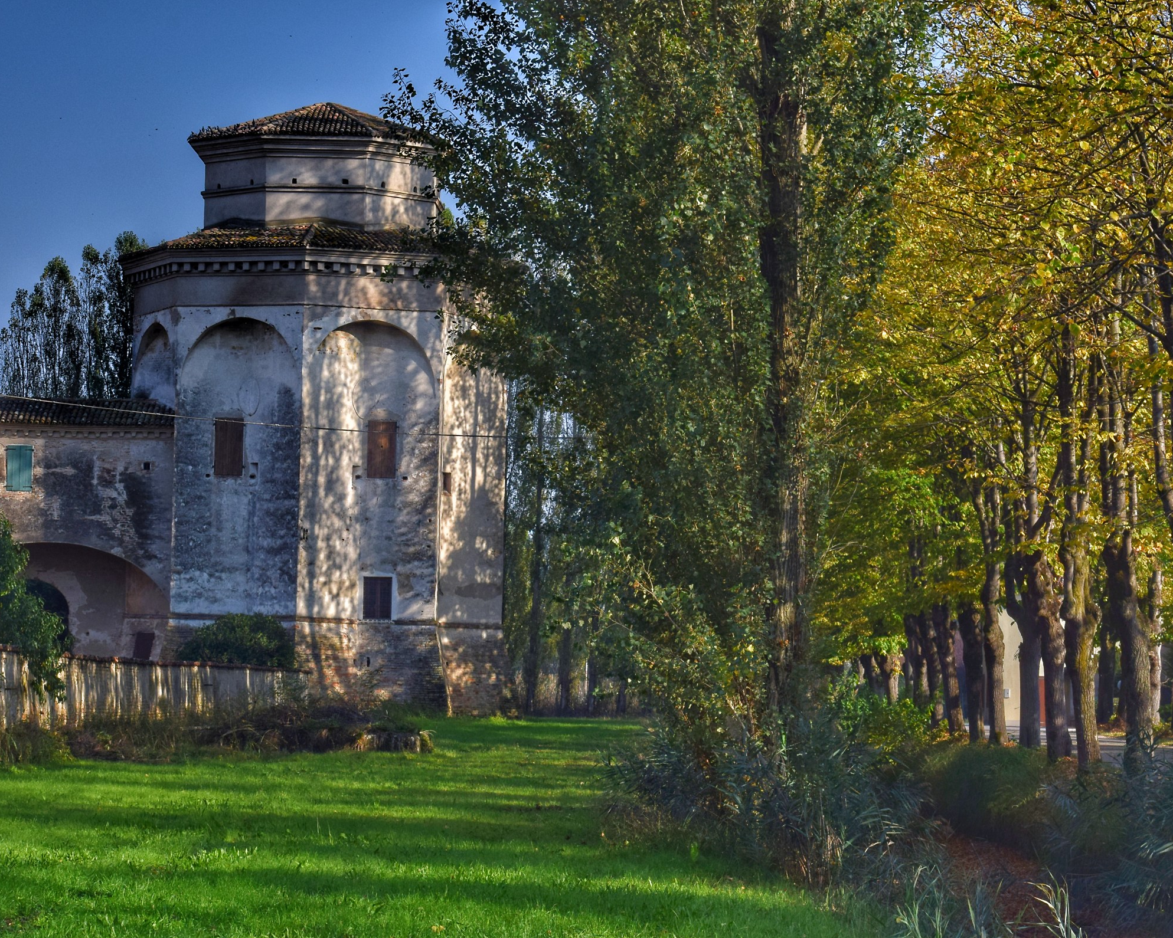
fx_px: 4132
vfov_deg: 13.0
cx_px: 664
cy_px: 470
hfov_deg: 16.2
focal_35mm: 119
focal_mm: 70
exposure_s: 1/400
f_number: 14
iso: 200
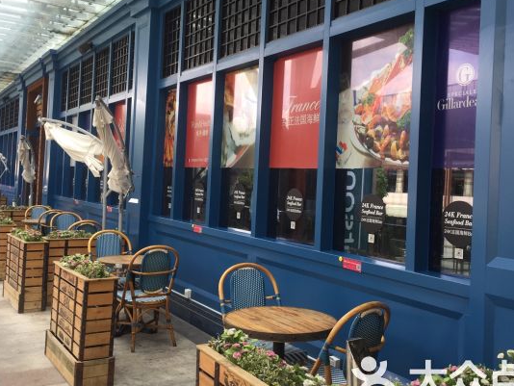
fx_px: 565
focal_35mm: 38
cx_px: 256
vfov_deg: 37.7
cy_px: 177
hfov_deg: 49.0
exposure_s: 1/100
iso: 40
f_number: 2.2
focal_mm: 4.15
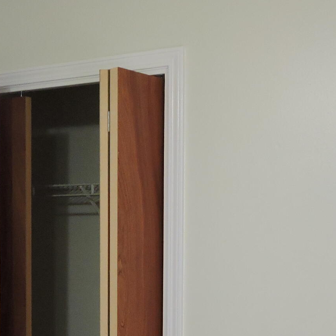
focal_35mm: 74
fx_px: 813
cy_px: 286
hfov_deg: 23.1
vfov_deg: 22.9
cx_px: 88
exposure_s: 1/30
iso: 360
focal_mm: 4.3
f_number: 3.3
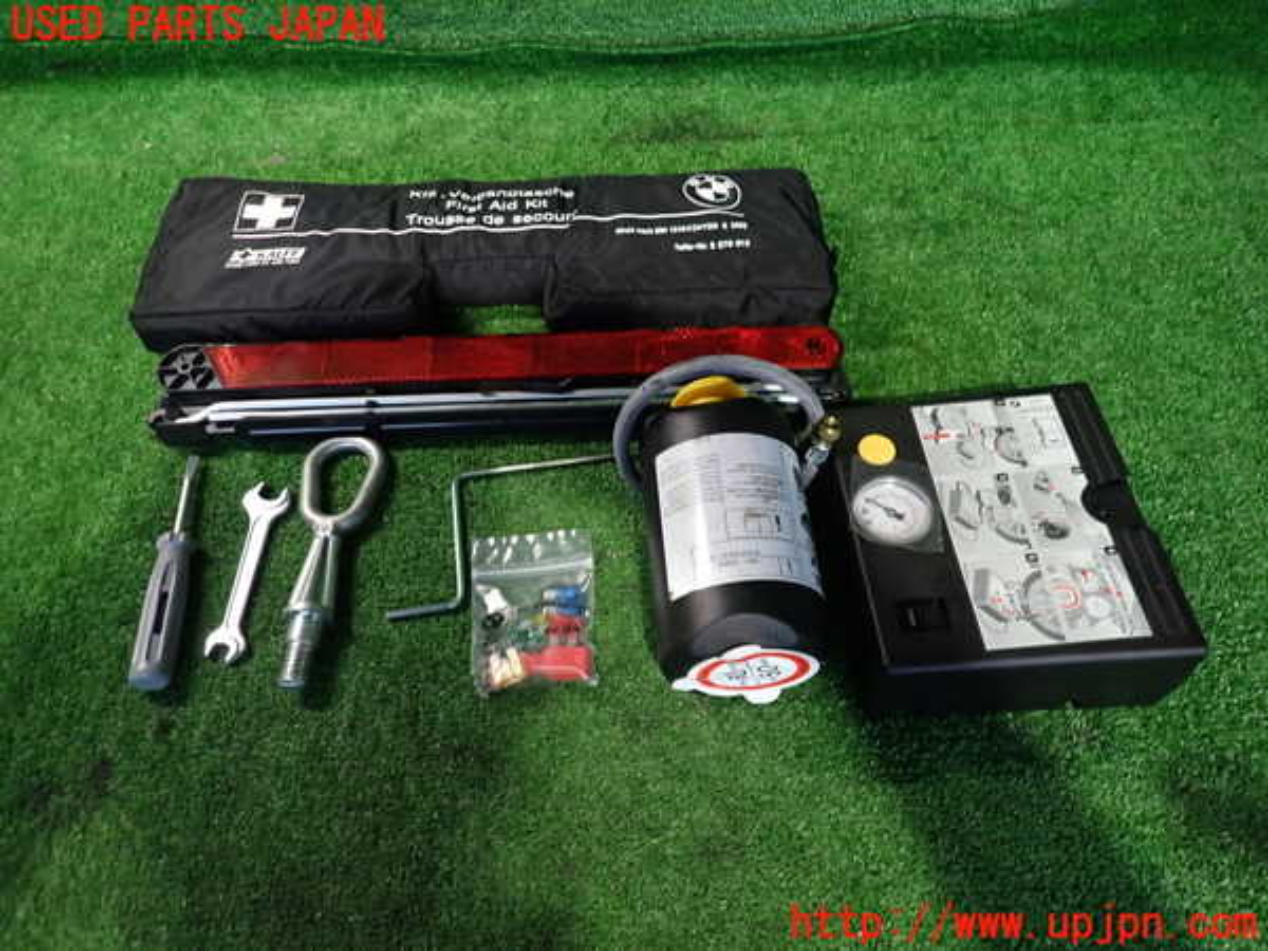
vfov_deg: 54.9
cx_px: 634
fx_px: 916
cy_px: 476
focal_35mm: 25
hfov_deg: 69.4
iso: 320
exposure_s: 1/30
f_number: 2
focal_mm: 4.5
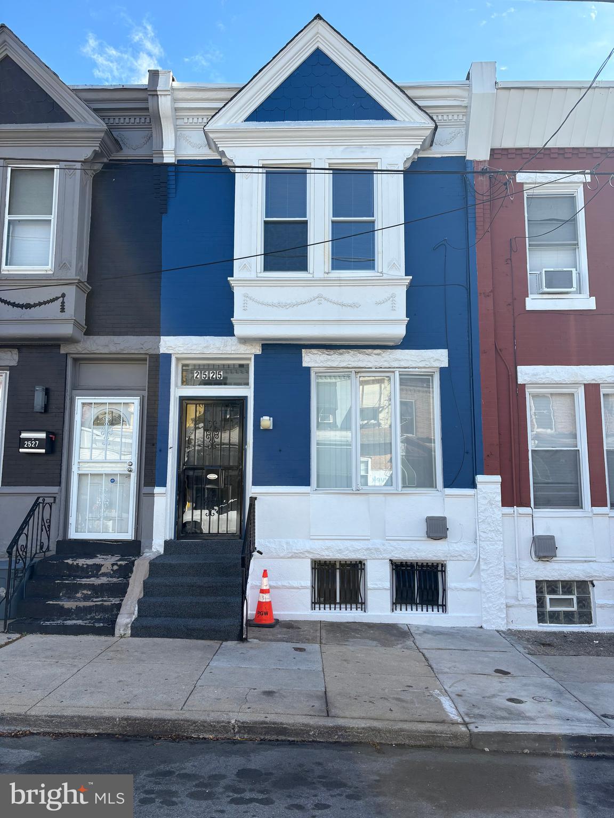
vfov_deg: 67.3
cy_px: 409
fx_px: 615
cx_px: 307
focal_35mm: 26
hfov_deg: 53.1
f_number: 1.6
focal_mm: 5.96
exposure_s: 1/1517
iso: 50
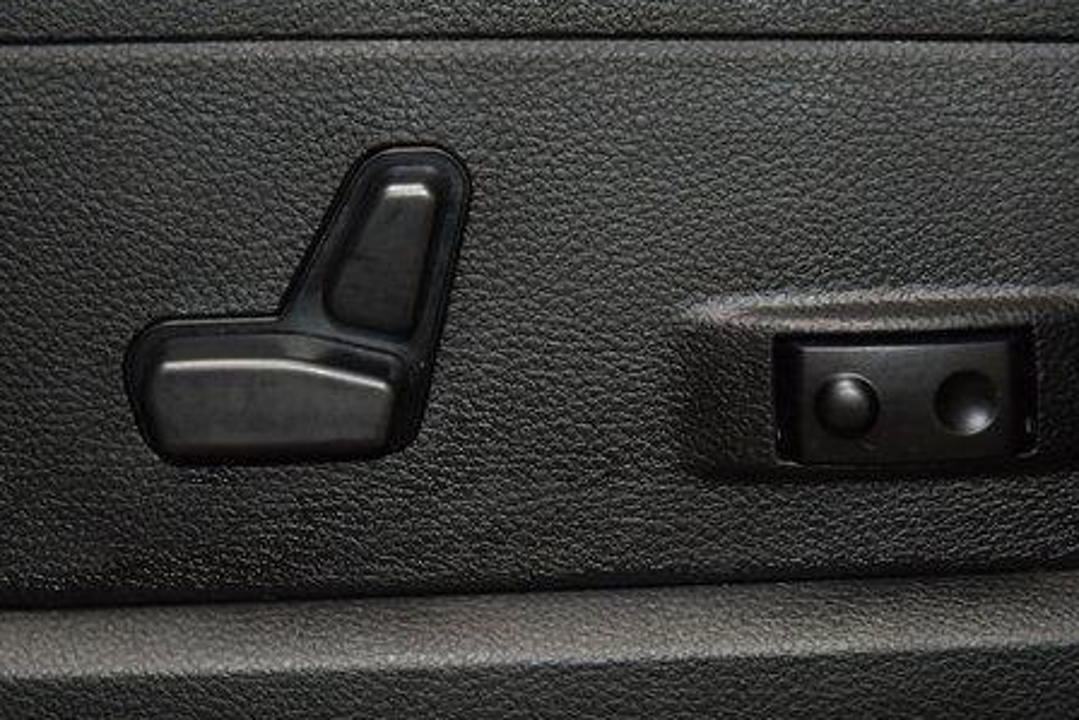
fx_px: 4497
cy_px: 334
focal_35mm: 150
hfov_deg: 13.7
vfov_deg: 9.2
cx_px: 561
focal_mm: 70
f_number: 4.5
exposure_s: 1/40
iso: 1600
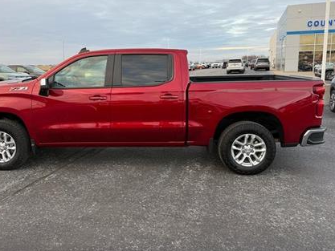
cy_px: 104
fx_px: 281
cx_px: 142
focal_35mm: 29
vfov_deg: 48.0
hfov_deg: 61.3
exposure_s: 1/165
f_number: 1.78
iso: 64
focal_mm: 6.76
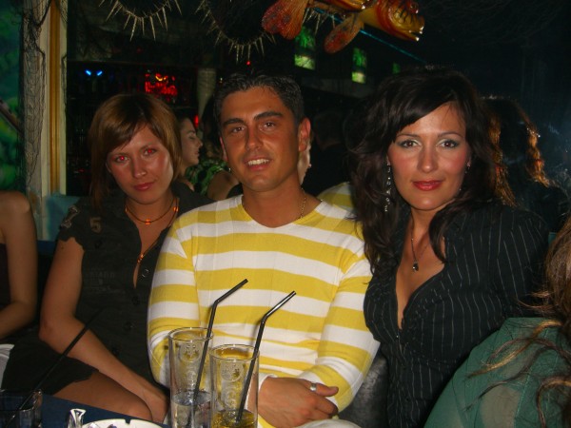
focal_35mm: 38
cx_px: 286
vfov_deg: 37.7
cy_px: 214
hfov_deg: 49.0
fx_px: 627
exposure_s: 1/60
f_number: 2.8
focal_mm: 7.9
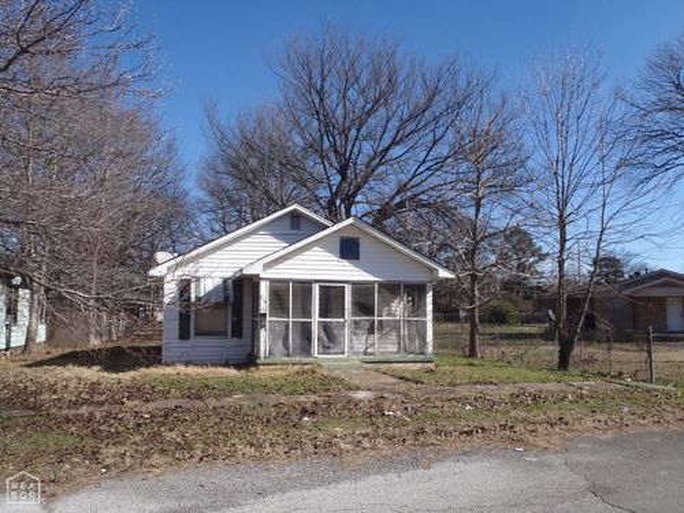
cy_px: 256
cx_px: 342
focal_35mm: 28
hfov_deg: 63.4
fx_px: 553
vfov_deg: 49.7
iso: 80
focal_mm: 5
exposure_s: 1/500
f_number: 4.5
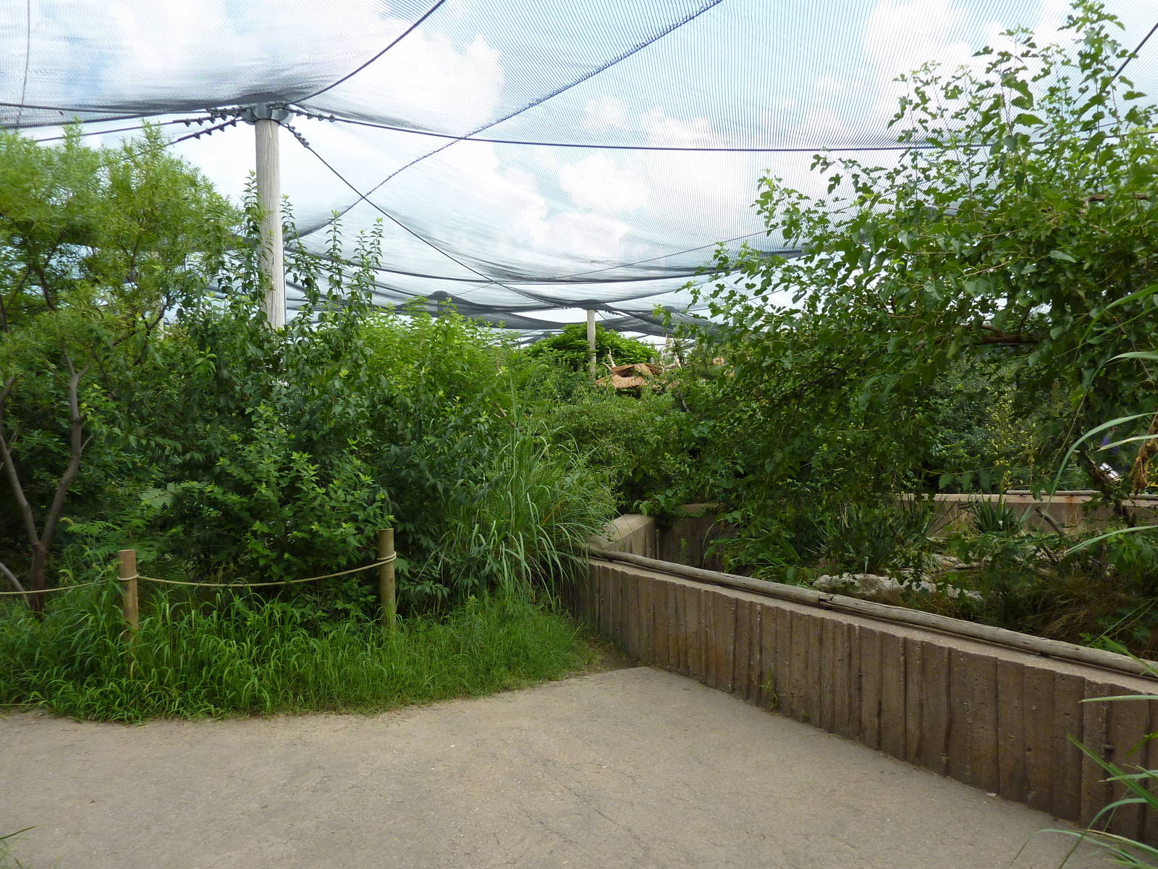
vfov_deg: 54.9
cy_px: 434
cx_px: 579
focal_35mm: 25
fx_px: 836
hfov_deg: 69.4
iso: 160
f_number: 3.3
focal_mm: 4.1
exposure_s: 1/500
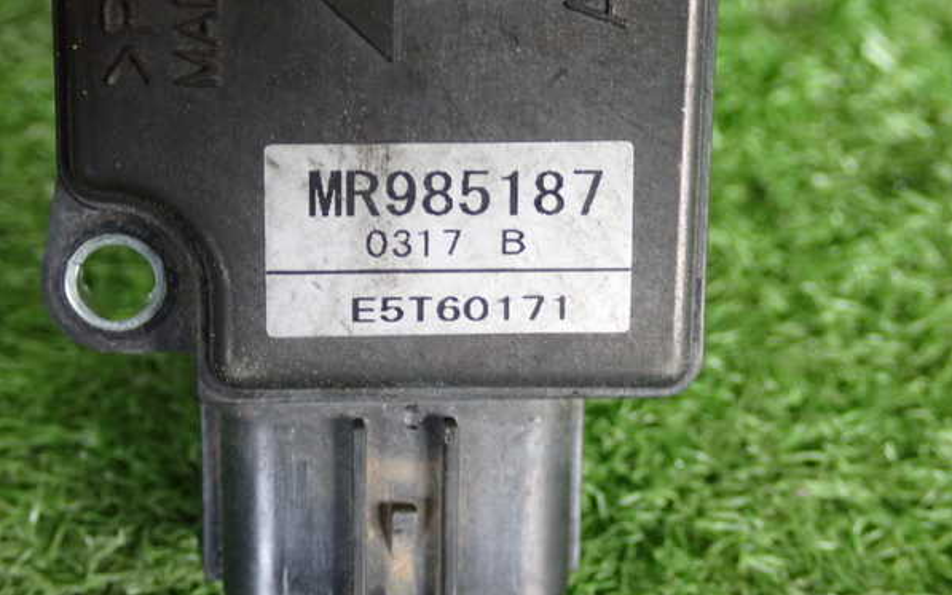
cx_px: 477
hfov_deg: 31.1
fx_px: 1712
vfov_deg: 19.7
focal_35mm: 66
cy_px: 294
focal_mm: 11.09
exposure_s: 1/60
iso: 800
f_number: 3.6
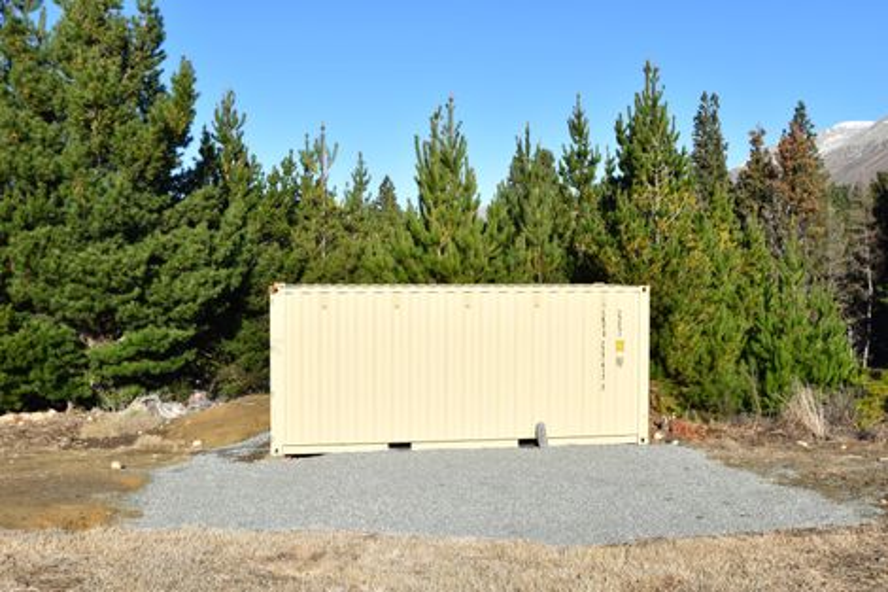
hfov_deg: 53.1
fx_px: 888
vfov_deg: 36.8
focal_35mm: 36
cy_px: 296
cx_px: 444
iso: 200
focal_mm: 24
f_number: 10
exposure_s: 1/400
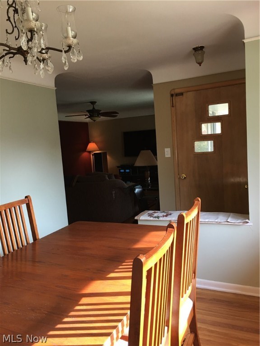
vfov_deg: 61.7
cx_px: 130
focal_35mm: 29
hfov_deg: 48.2
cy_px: 173
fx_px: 290
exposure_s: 1/30
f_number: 2.2
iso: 32
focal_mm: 4.15
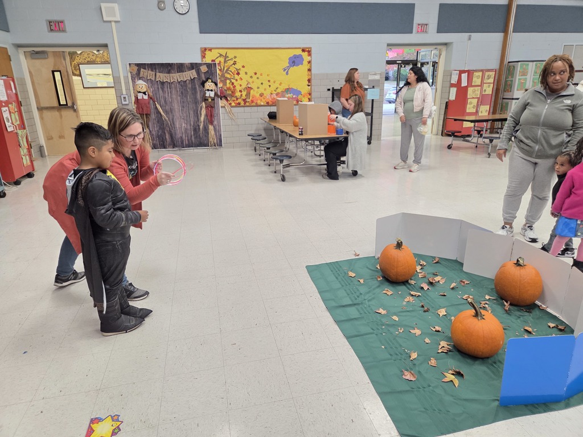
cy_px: 218
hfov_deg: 73.9
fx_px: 387
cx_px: 292
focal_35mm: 23
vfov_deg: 58.9
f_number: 1.8
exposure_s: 1/120
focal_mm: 5.4
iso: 500
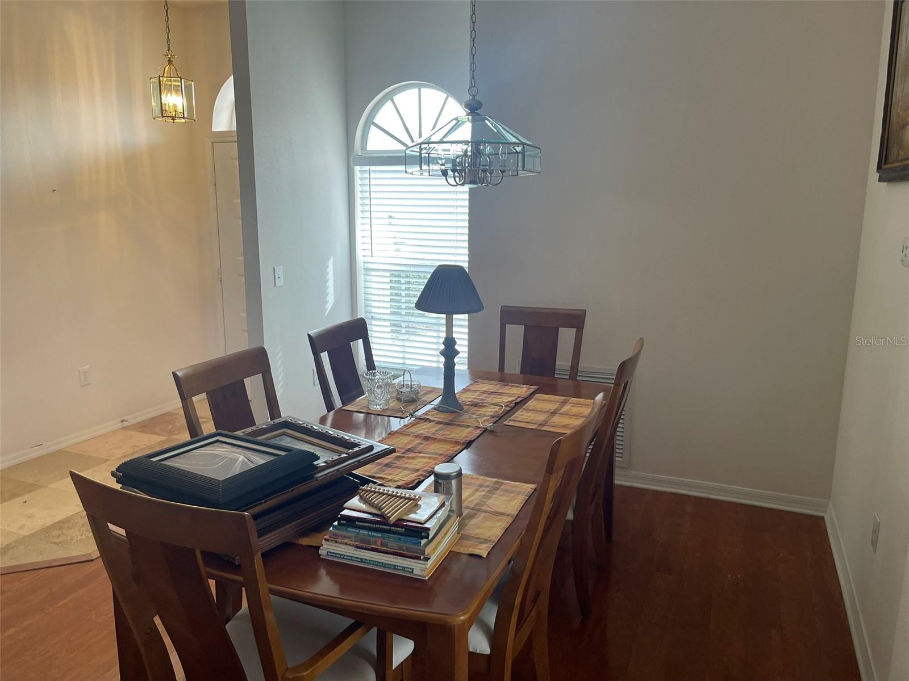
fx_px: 656
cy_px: 340
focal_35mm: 25
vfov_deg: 54.9
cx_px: 454
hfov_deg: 69.4
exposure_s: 1/60
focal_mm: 5.1
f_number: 1.6
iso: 80
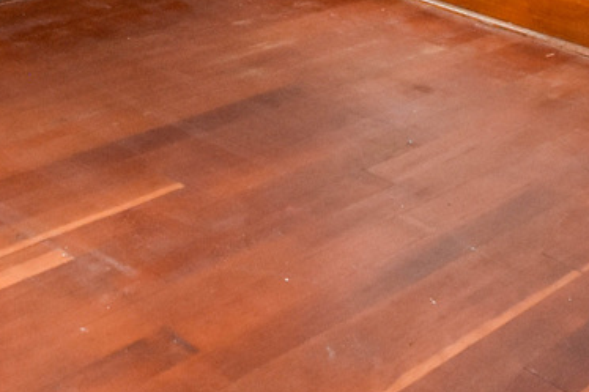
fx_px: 1063
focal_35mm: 65
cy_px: -299
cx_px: 30
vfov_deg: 17.3
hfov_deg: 29.4
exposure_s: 1/60
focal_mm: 10
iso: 1400
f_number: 4
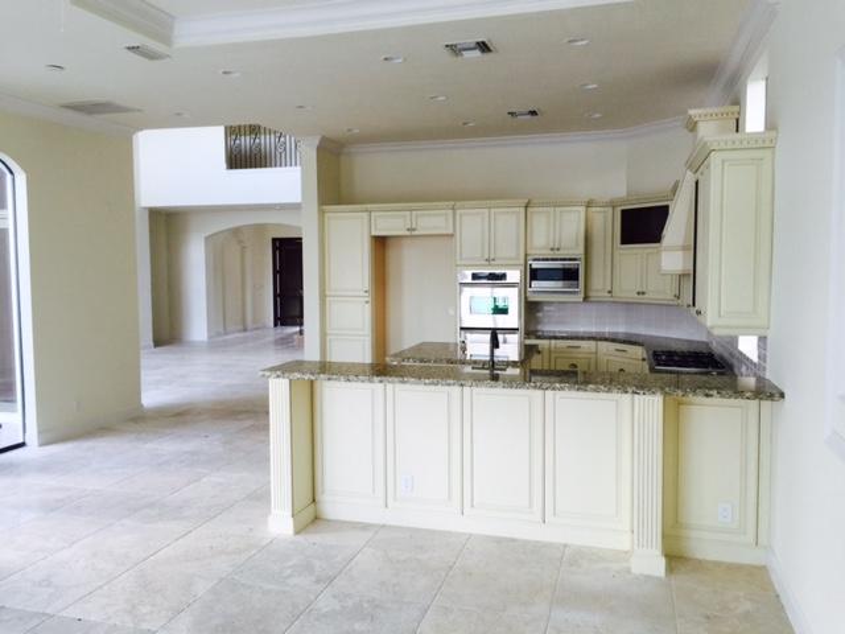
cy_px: 317
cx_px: 422
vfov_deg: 48.2
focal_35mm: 29
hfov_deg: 61.7
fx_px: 708
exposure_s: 1/40
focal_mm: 4.15
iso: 32
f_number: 2.2
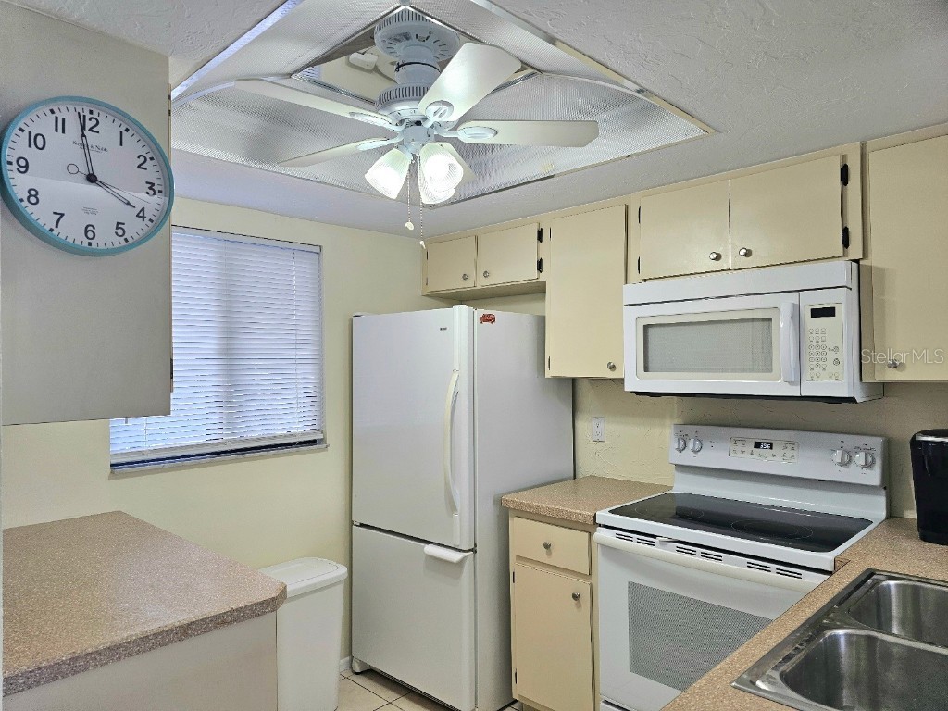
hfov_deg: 73.9
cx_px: 474
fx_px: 630
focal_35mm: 23
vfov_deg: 58.9
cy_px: 356
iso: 80
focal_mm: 6.3
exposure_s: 1/120
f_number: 1.7
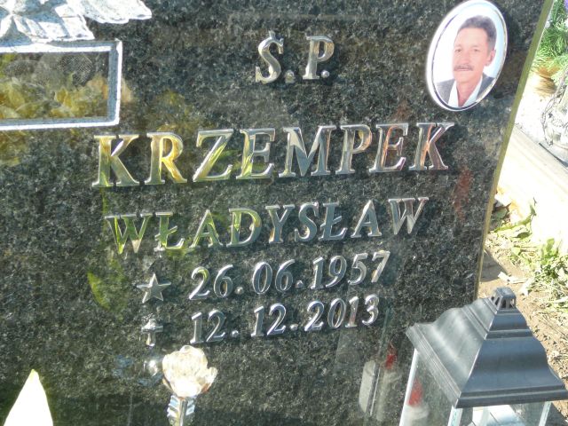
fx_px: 1067
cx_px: 284
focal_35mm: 65
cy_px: 213
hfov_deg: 29.8
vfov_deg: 22.6
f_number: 3.6
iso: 80
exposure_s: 1/100
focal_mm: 9.7
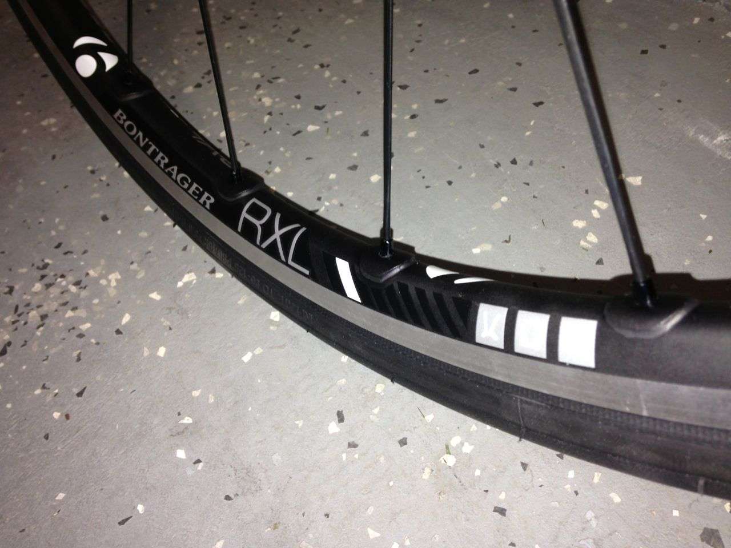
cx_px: 366
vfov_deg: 42.9
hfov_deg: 55.4
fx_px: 697
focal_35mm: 33
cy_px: 274
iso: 50
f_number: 2.4
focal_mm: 4.13
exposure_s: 1/24
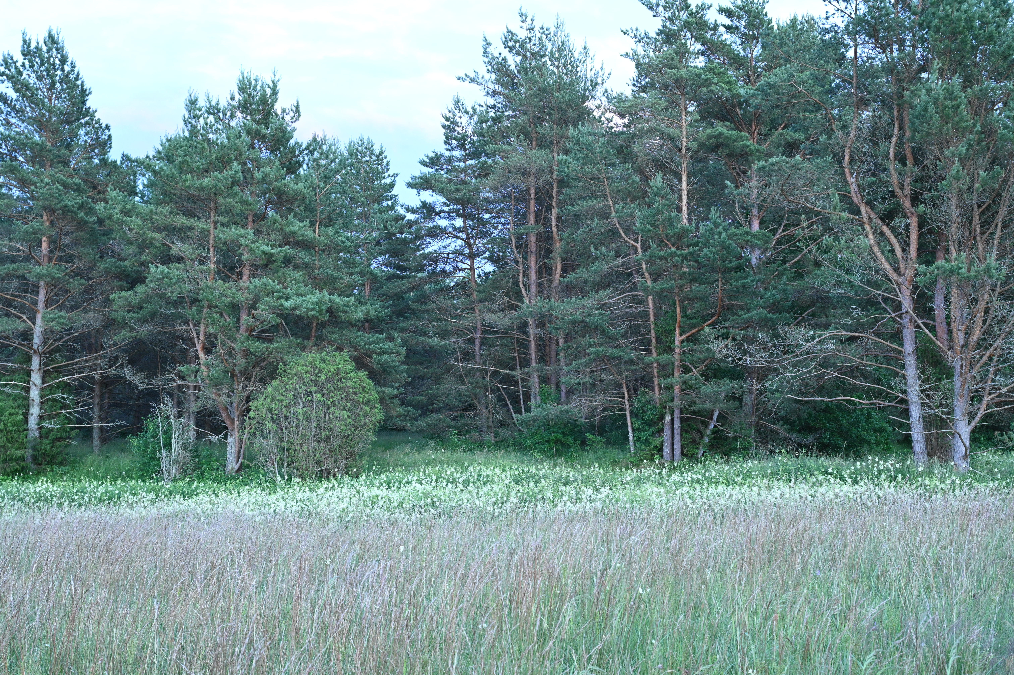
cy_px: 338
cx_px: 507
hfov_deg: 41.1
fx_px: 1351
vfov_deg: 28.0
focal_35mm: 48
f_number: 8
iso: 4000
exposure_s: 1/100
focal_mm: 48
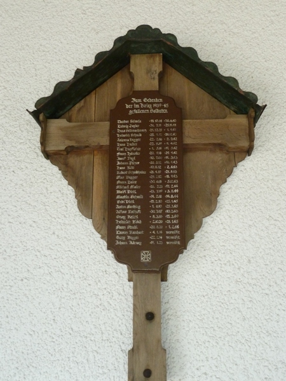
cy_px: 190
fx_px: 441
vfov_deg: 46.8
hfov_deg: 36.0
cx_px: 143
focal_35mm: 40
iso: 320
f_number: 3.6
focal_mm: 6.5
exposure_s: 1/30
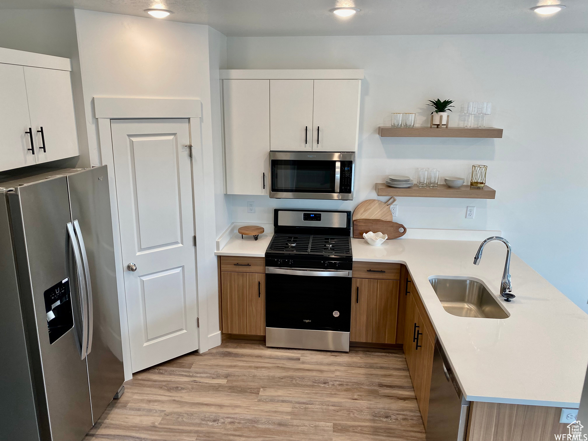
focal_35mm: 26
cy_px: 220
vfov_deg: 53.1
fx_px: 442
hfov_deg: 67.3
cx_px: 294
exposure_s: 1/120
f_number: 1.8
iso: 64
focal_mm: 4.25
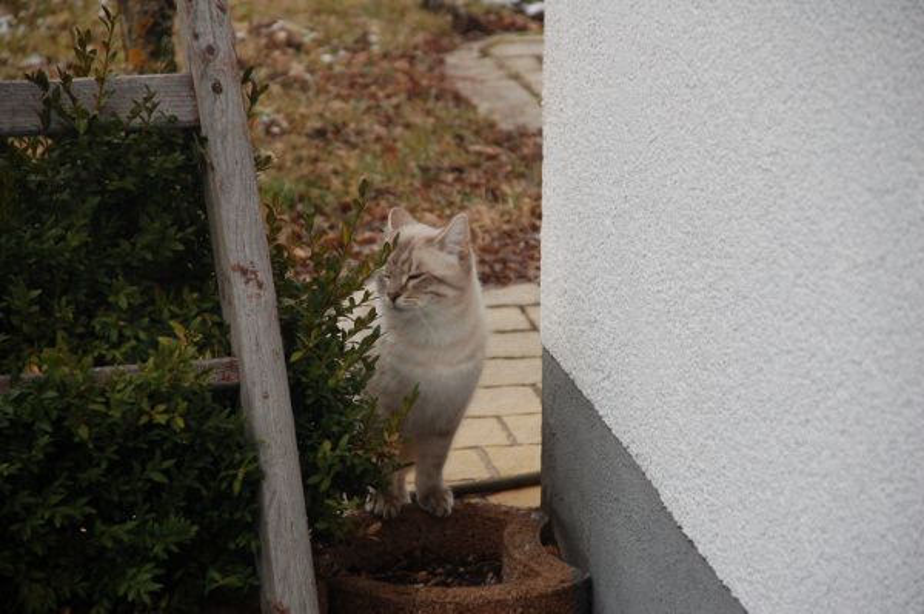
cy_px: 307
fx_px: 4231
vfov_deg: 8.3
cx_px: 462
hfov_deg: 12.5
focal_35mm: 165
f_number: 5.6
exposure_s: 1/100
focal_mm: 110
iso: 800
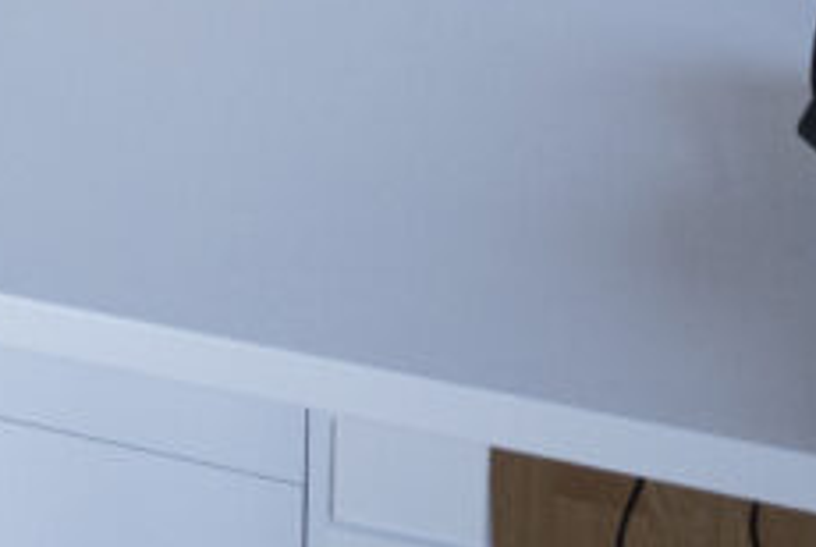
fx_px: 2723
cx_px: -706
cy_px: -955
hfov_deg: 14.7
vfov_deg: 9.5
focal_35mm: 120
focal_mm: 12
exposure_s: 1/250
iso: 400
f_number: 3.5
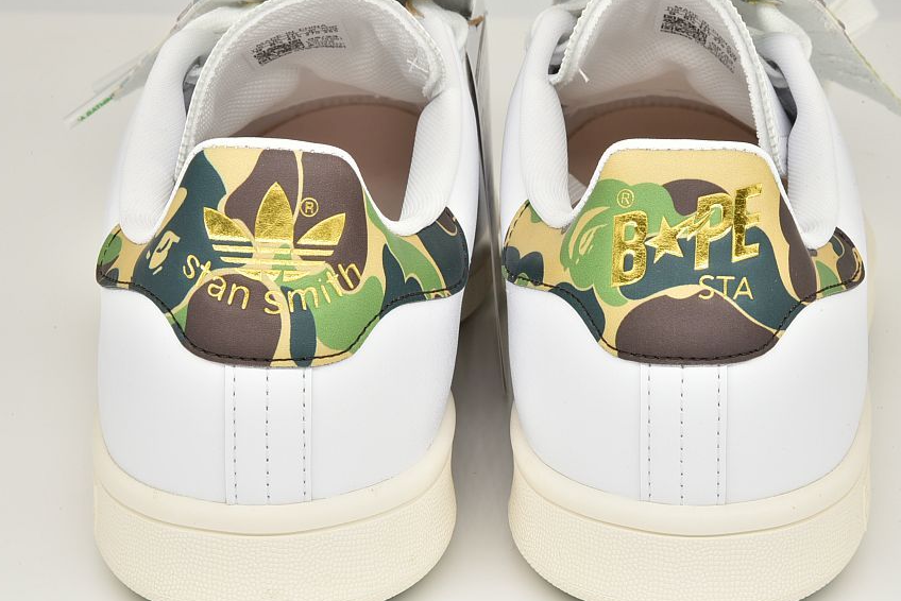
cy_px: 282
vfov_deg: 11.1
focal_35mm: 124
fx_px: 3104
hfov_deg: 16.5
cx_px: 489
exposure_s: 1/6
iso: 200
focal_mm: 105
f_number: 22
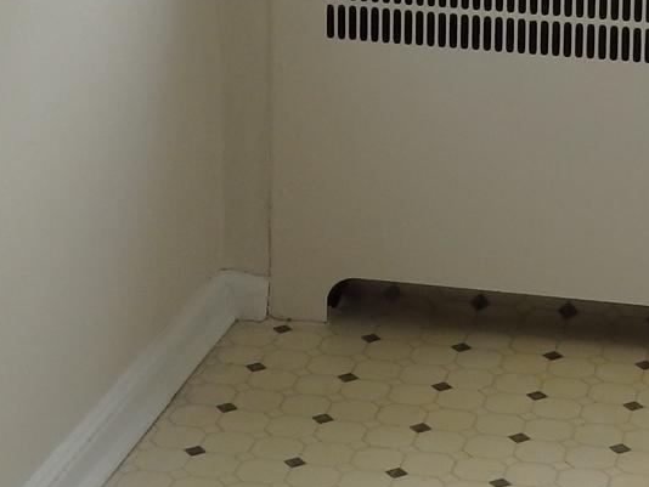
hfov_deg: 17.0
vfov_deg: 12.6
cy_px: -112
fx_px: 2157
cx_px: 478
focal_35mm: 115
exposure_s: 1/160
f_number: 3.3
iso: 125
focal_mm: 5.5
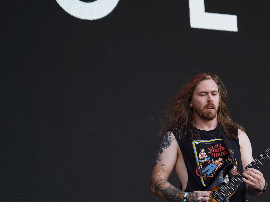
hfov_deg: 10.4
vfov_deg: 7.9
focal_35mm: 189
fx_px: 1474
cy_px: 135
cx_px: 228
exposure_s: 1/320
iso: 100
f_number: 5
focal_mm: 105
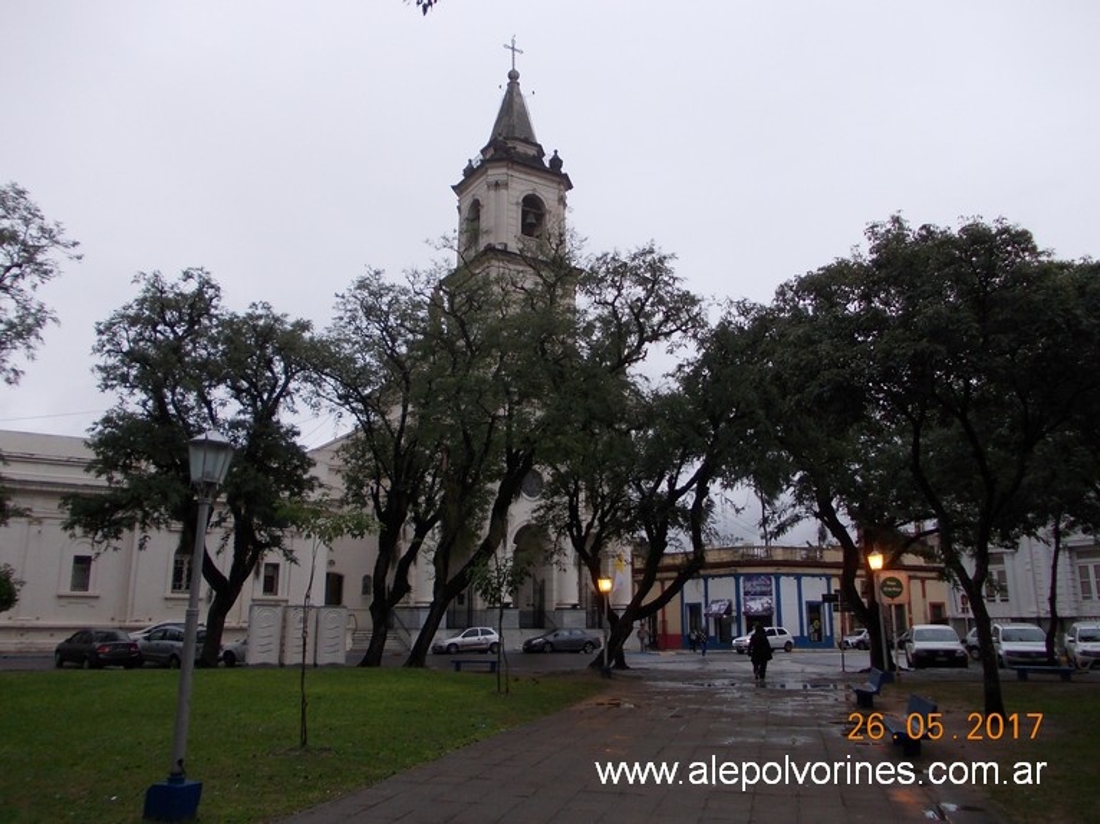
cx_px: 550
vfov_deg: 49.7
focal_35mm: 28
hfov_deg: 63.5
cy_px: 412
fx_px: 889
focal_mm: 4
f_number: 2.7
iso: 80
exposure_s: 1/160
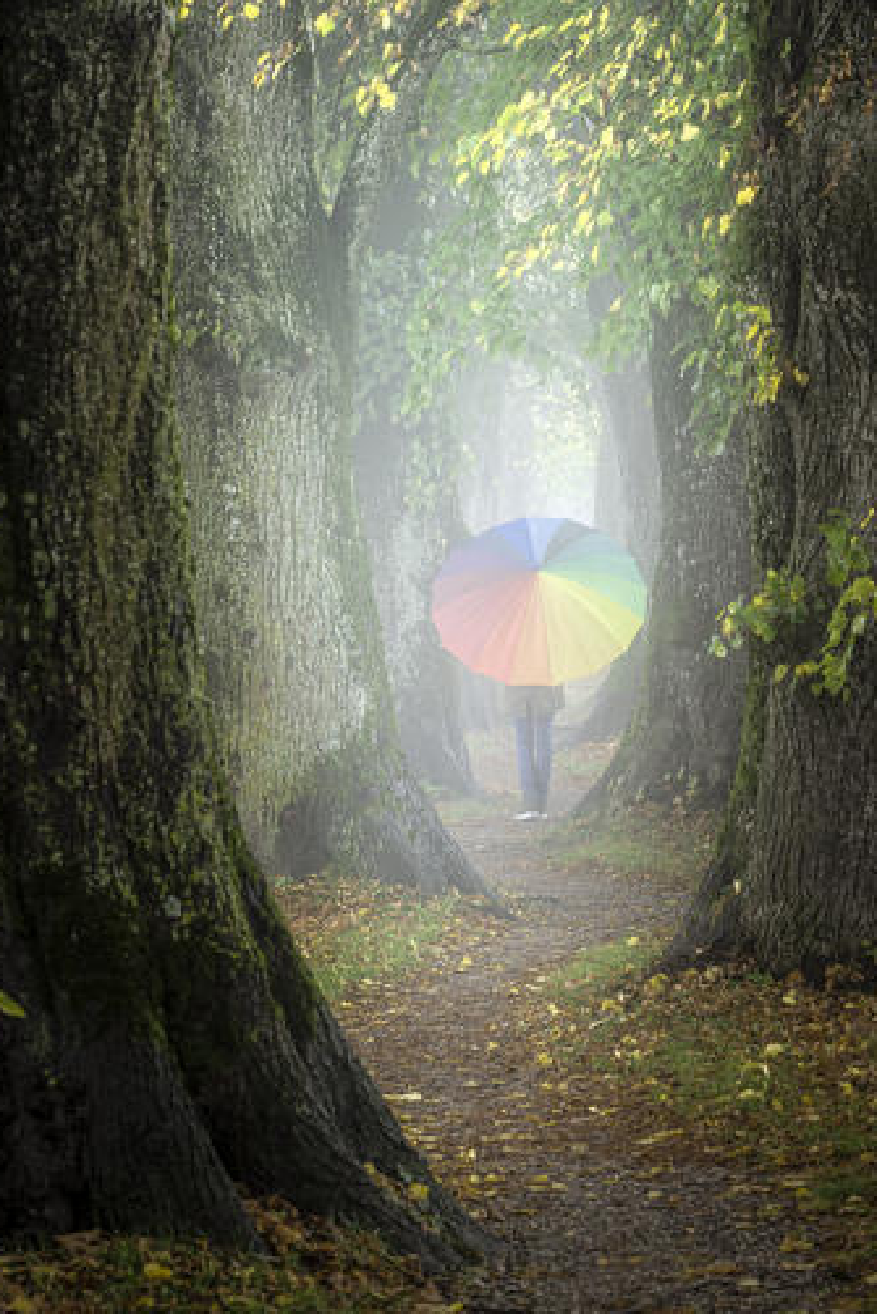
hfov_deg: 11.7
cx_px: 421
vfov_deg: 17.5
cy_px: 611
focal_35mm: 117
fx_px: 4272
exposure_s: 1/10
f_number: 8
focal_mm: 98
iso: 200
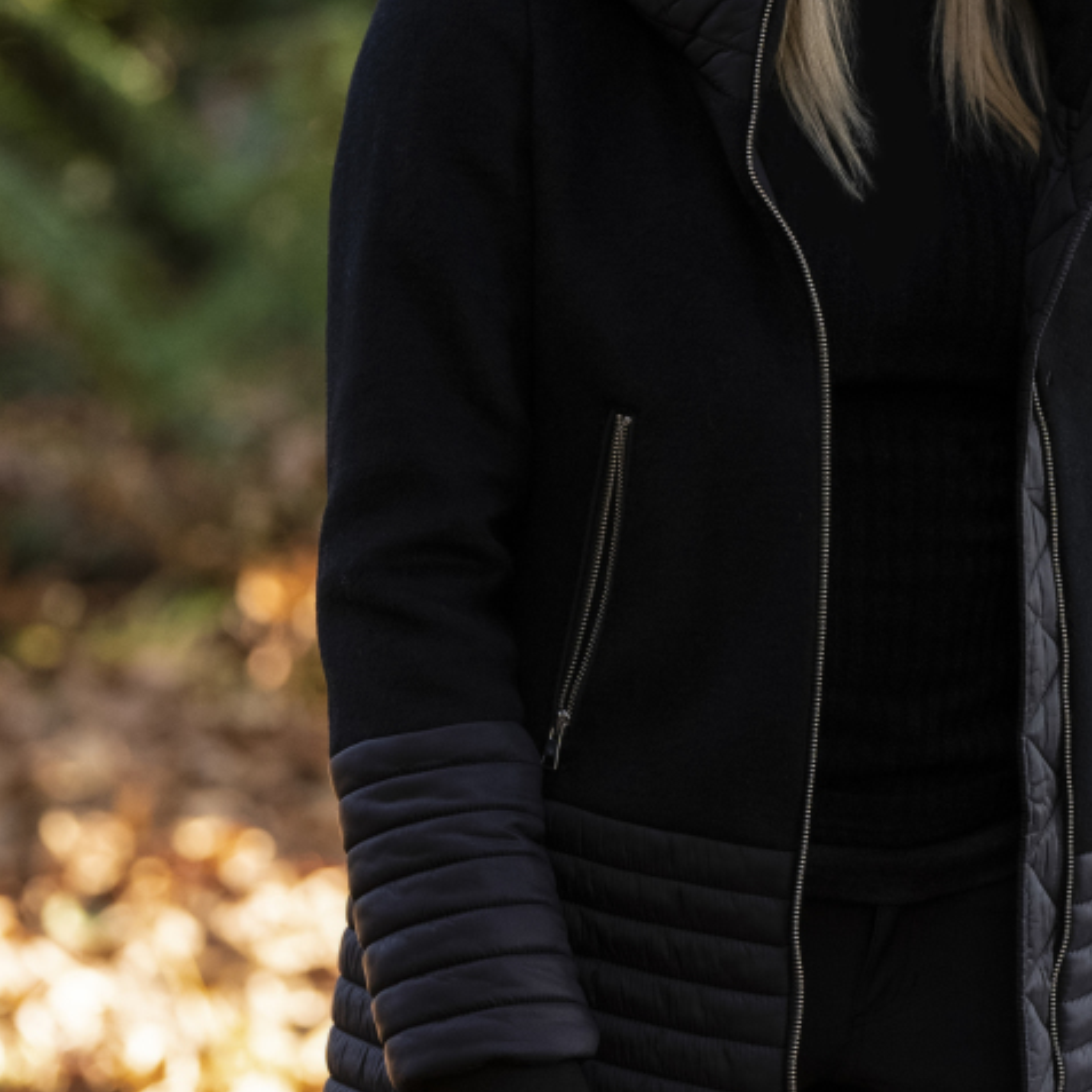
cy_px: 391
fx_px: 10529
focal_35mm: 295
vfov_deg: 5.9
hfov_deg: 5.9
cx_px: 842
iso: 800
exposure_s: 1/250
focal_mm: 138
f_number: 3.5
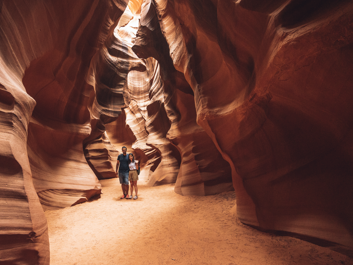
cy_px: 128
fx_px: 184
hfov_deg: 87.2
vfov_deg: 71.6
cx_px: 152
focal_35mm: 18
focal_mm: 16
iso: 3200
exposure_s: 1/60
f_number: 5
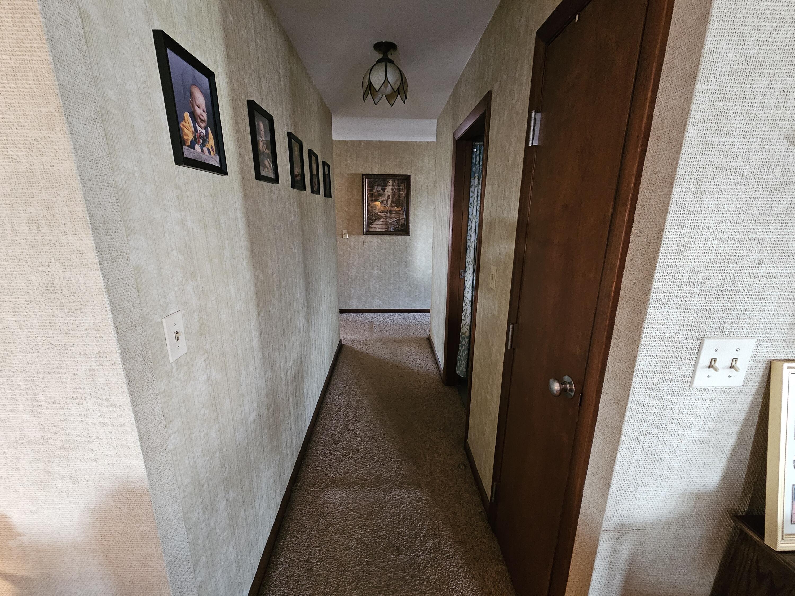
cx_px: 398
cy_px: 298
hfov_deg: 106.2
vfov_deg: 89.9
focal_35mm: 13
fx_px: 299
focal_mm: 2.2
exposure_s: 1/24
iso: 640
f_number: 2.2
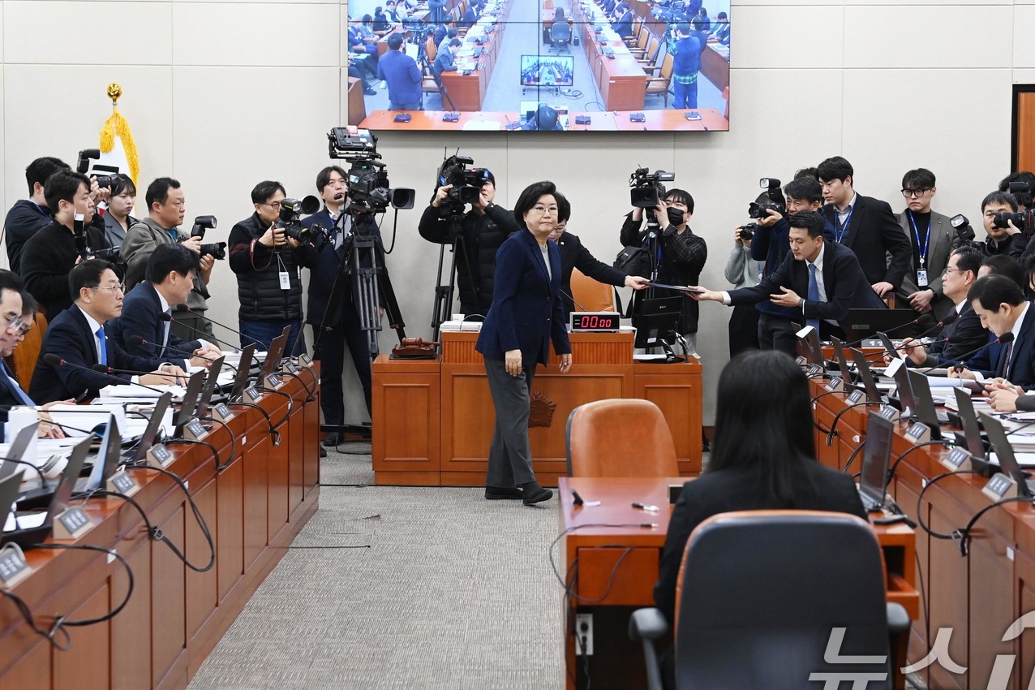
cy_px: 358
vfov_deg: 15.2
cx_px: 564
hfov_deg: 22.6
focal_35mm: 90
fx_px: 2587
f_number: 5.6
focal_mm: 82
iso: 3200
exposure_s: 1/250
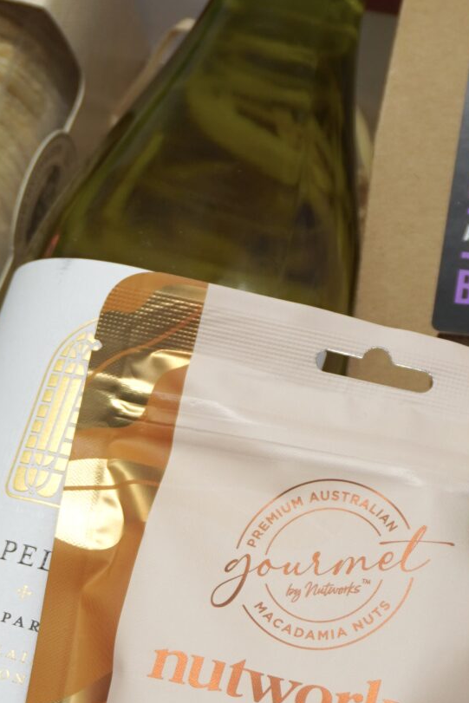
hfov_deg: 9.6
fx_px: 2774
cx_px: -69
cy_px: 414
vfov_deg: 14.4
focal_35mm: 142
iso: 125
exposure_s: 1/160
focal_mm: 30
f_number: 5
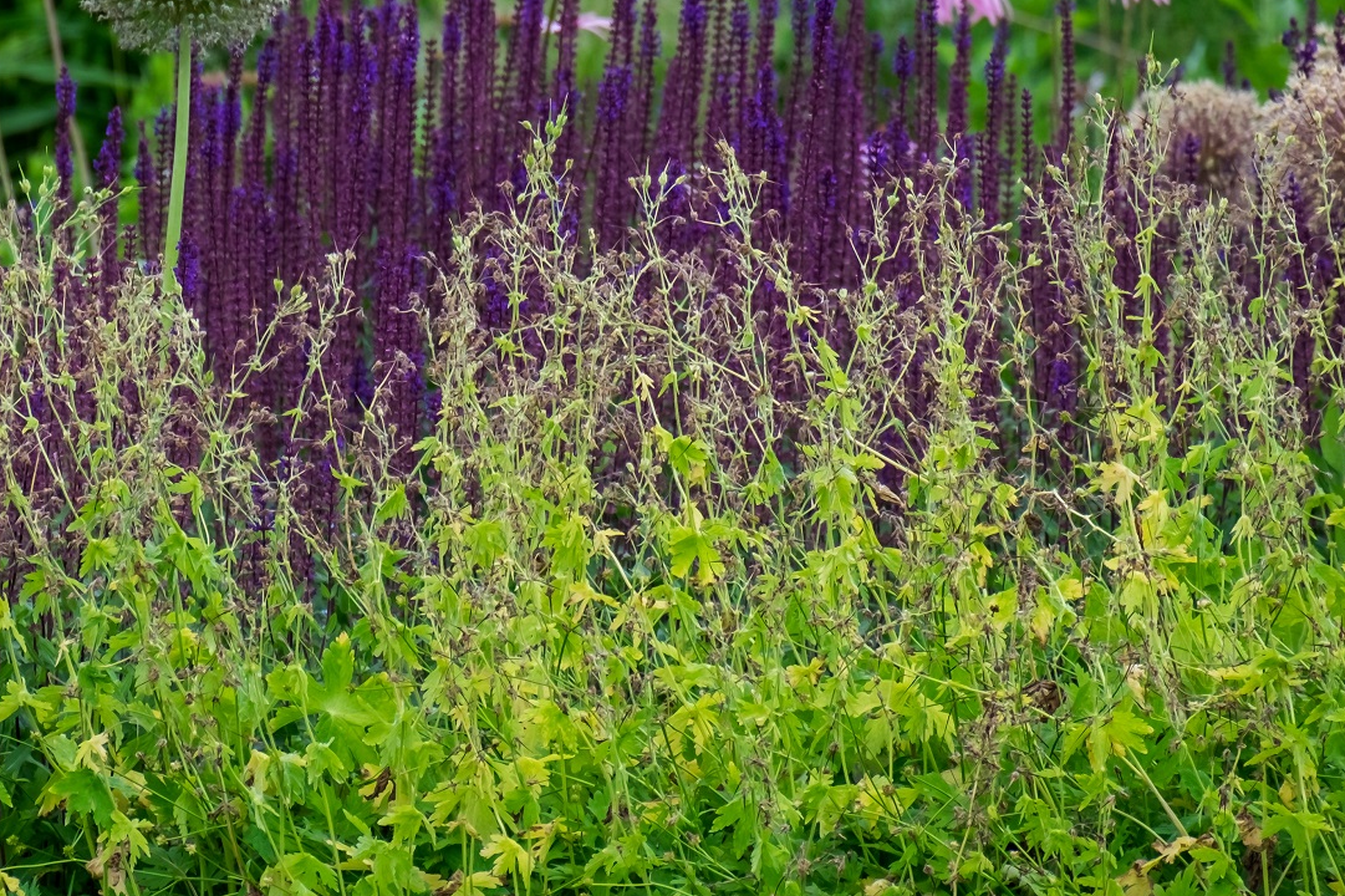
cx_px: 208
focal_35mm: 485
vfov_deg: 2.8
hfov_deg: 4.2
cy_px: 309
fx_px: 18114
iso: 250
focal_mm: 181.9
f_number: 6.4
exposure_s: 1/140
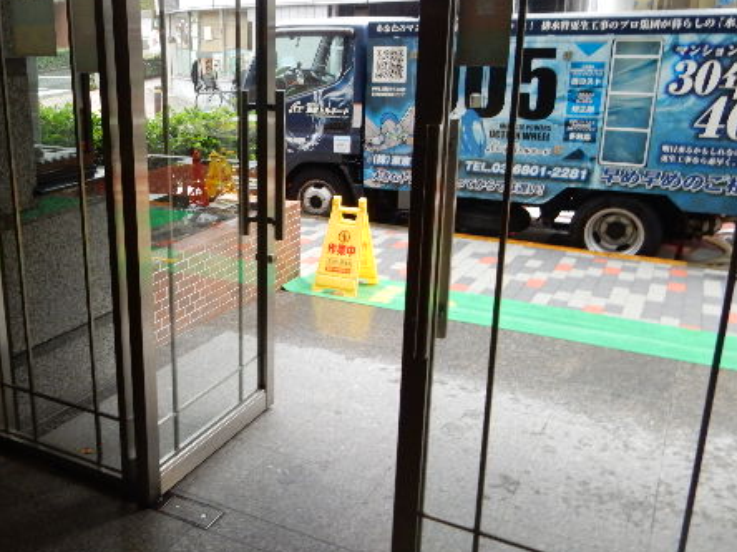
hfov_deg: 49.8
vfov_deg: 39.6
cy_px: 257
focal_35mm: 36
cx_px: 209
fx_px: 766
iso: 280
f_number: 3.7
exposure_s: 1/30
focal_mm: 4.5
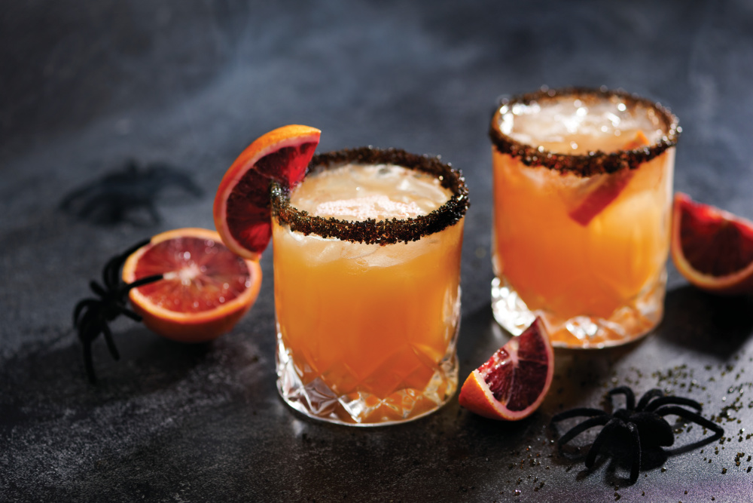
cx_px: 376
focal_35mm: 105
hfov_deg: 19.5
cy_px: 252
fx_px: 2196
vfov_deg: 13.0
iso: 320
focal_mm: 105
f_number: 6.3
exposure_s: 1/160
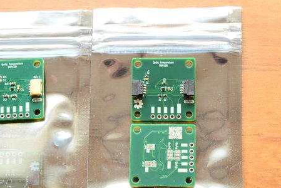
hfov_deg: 14.9
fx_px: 1070
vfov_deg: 10.0
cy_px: 118
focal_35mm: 137
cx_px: 92
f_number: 20
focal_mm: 66
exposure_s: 5
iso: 100
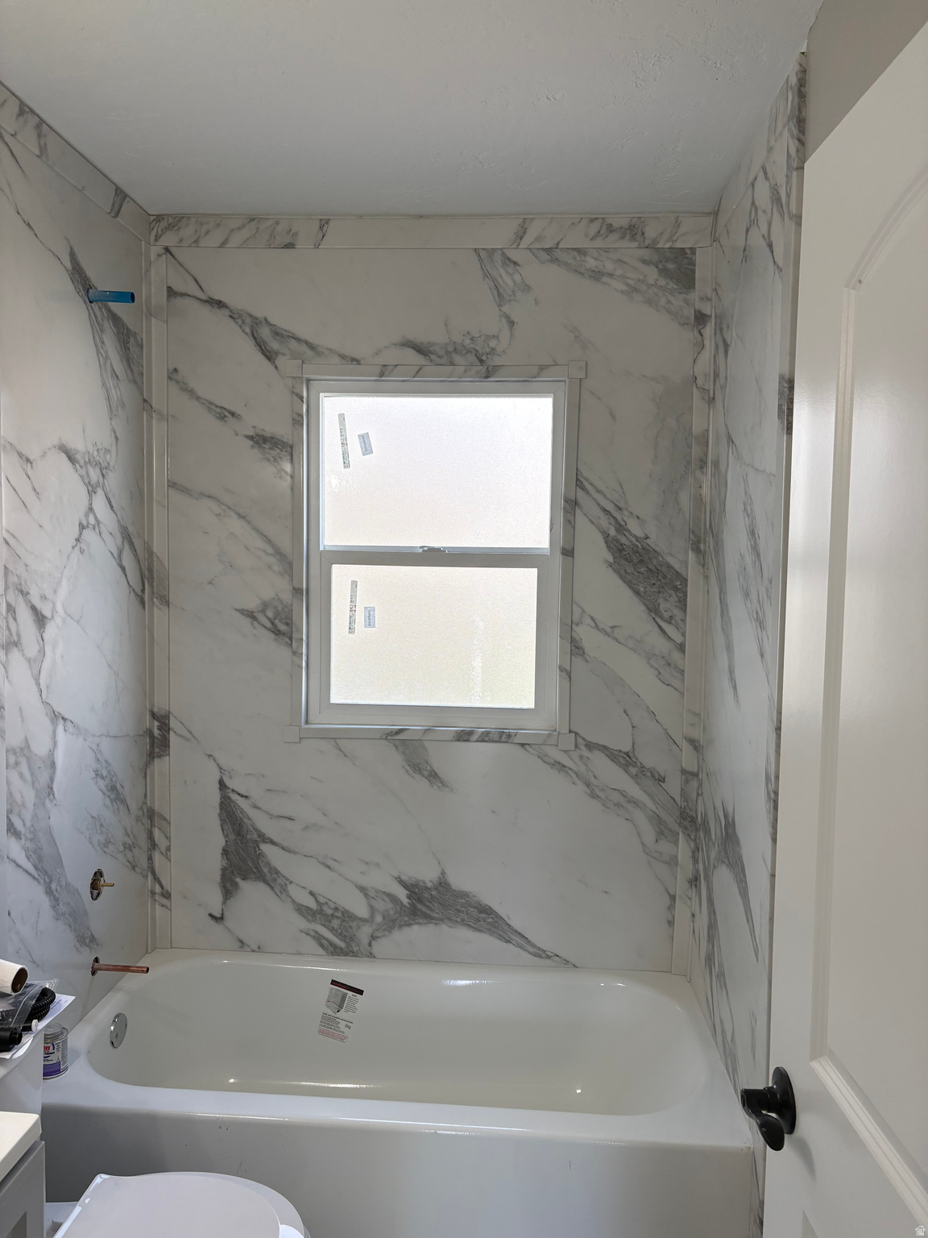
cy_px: 619
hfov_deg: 53.1
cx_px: 464
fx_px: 929
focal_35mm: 26
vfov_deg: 67.3
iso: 64
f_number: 1.6
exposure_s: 1/201
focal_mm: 5.96
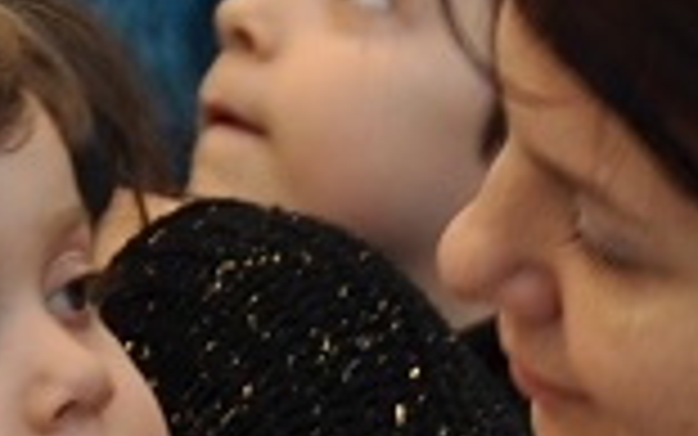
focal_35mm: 800
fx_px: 15224
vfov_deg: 1.6
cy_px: 829
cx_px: 878
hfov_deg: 2.6
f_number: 5.6
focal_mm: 90
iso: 250
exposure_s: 1/25
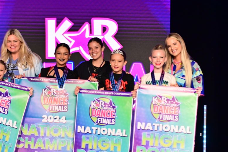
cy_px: 82
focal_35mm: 136
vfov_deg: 10.1
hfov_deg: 15.0
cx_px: 69
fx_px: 861
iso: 2500
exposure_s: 1/800
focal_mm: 70
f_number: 2.8
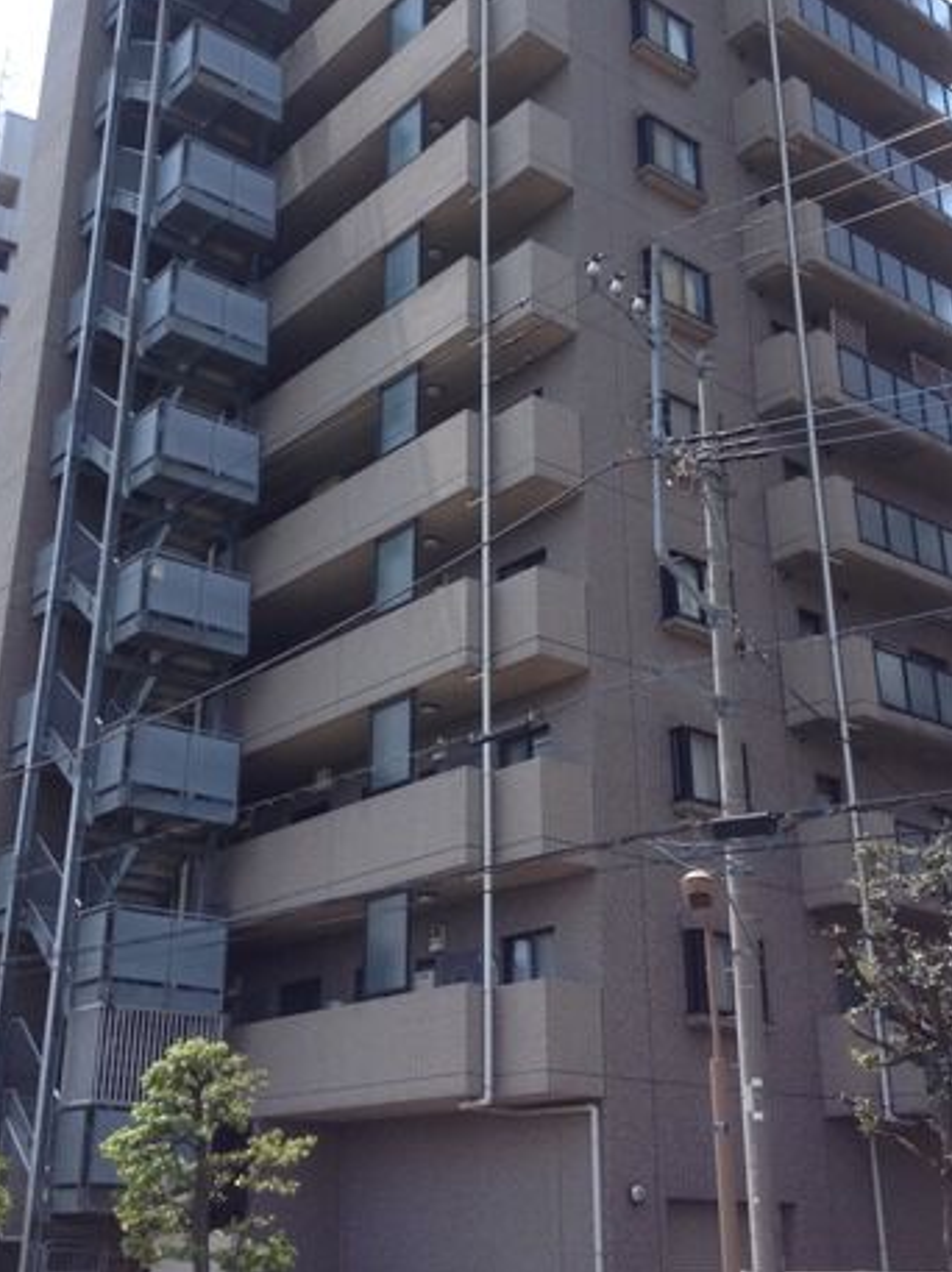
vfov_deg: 41.1
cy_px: 509
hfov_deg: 31.5
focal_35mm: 46
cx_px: 476
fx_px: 1689
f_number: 2.4
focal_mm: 4.28
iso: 50
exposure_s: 1/905
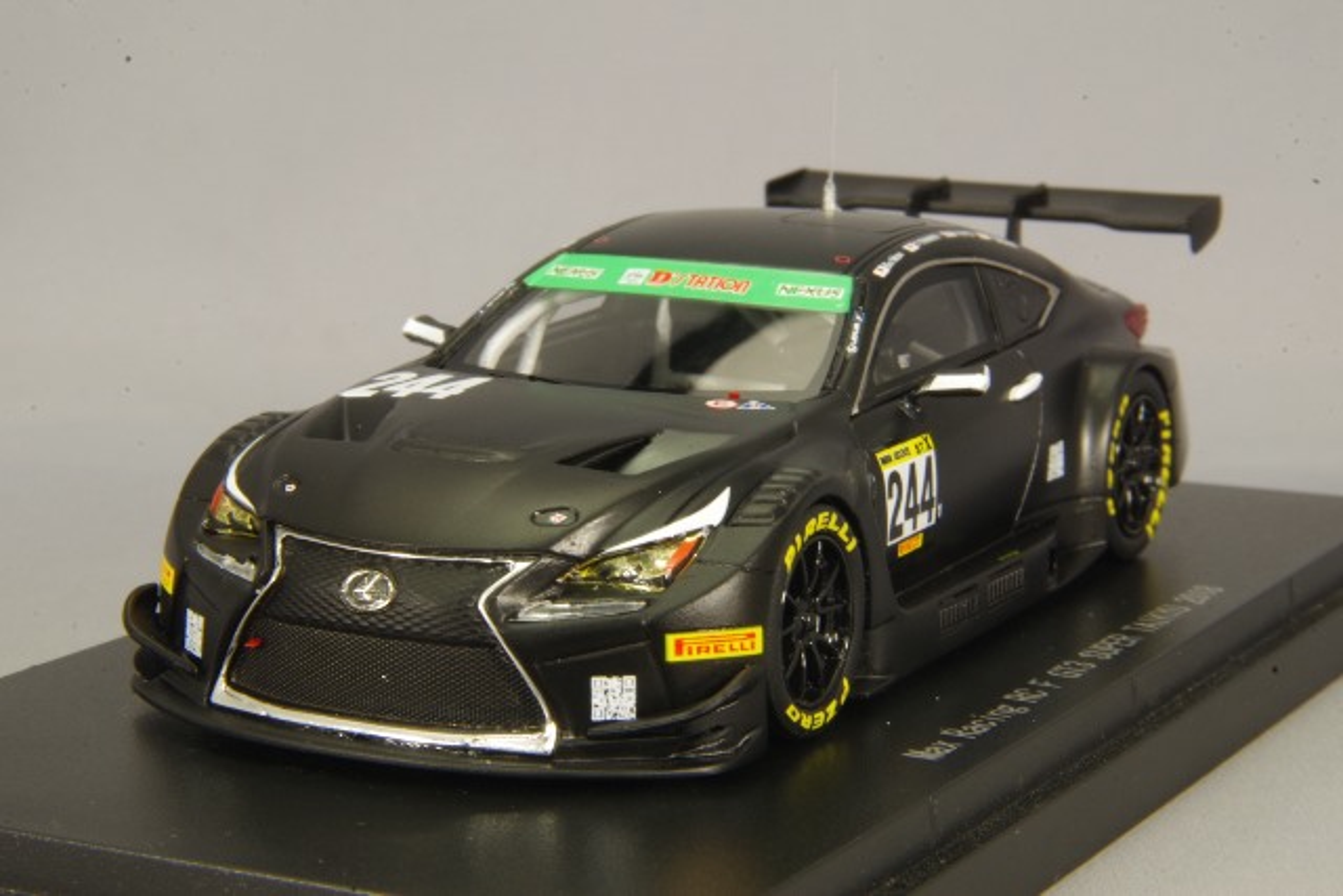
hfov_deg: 18.3
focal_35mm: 112
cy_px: 448
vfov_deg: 12.2
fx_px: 4179
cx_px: 672
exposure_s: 1/1.25
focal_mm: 75
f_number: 32
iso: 400
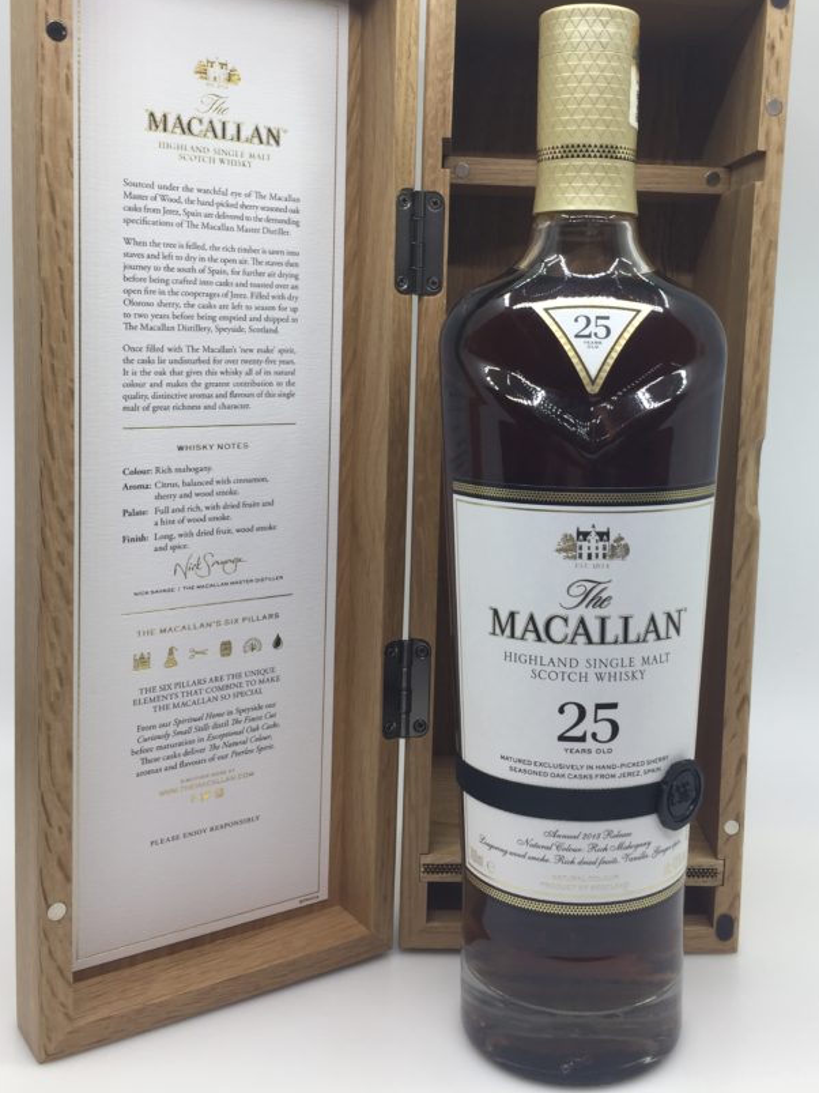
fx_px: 1168
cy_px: 429
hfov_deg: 38.5
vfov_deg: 49.8
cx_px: 491
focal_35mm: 37
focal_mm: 4.15
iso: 32
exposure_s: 1/103
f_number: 2.2
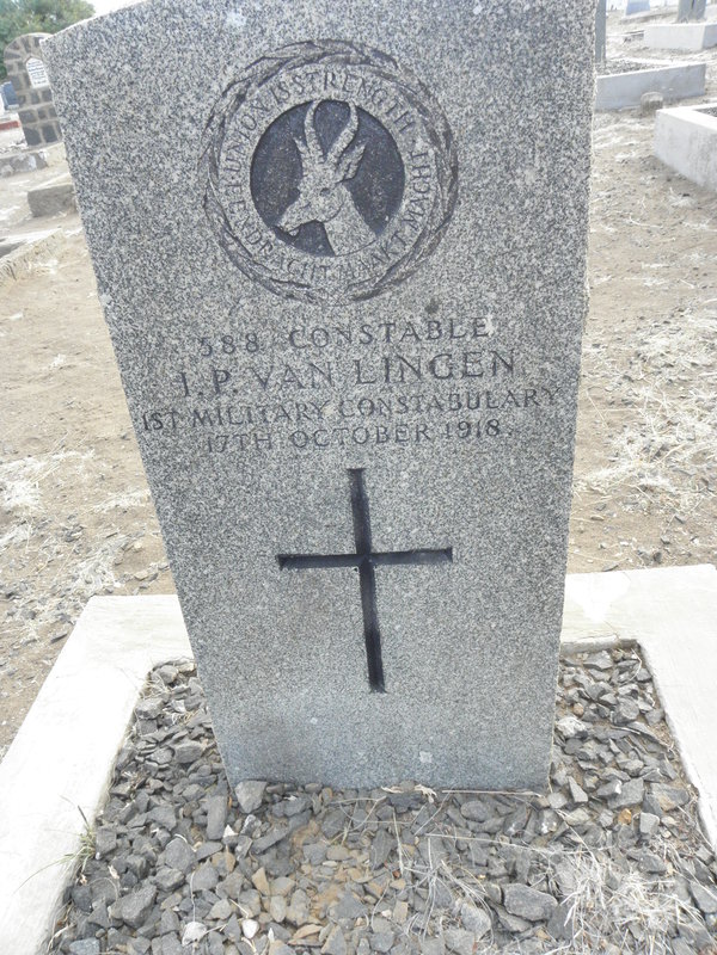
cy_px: 478
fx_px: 718
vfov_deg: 67.3
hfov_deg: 53.1
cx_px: 358
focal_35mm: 26
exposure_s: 1/80
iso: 200
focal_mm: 4.6
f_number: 6.3
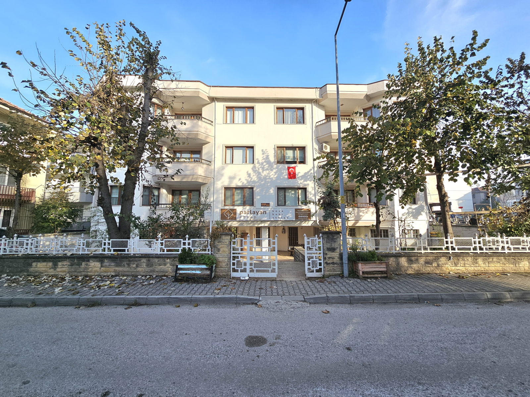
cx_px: 265
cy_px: 198
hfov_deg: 106.2
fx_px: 199
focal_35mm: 13
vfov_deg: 89.9
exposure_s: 1/1250
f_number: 2.2
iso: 50
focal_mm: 2.2
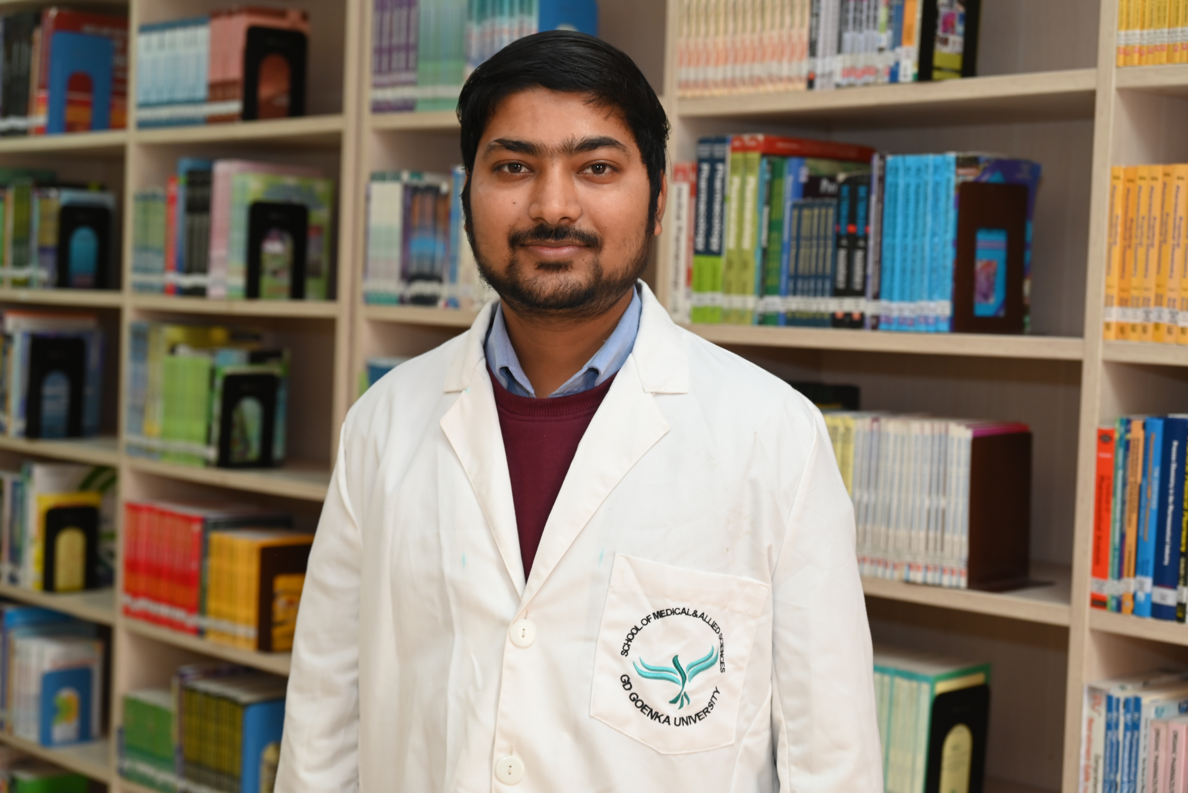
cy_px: 396
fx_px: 1882
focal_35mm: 57
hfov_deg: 35.0
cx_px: 594
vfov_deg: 23.8
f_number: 5.6
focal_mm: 57
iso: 720
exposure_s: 1/60
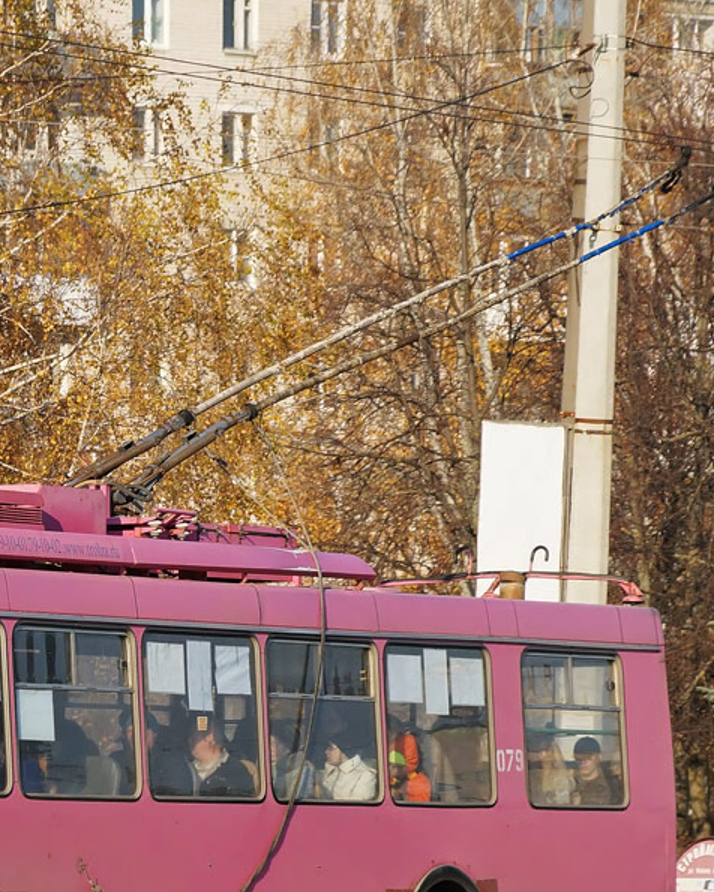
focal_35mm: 298
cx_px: 15
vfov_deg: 6.5
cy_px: 589
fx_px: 7870
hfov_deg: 5.2
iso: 200
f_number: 7.1
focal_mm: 105
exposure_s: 1/800
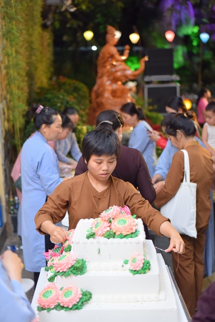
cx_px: 108
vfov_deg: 39.6
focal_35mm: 50
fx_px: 448
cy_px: 161
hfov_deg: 27.0
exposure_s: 1/125
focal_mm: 50
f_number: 2
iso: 1000
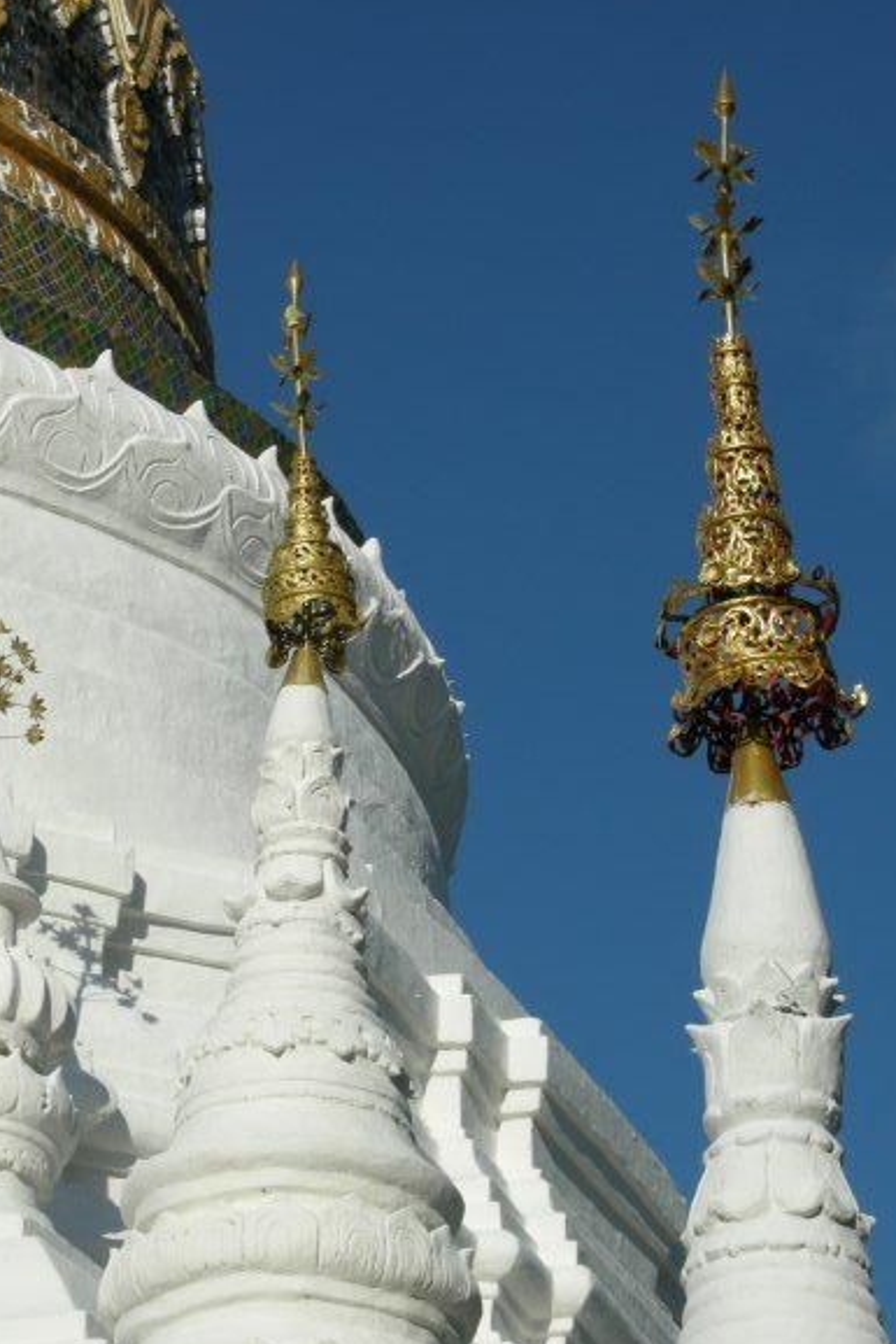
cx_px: 354
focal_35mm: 135
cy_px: 722
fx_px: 5037
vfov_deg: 15.2
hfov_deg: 10.2
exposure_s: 1/387
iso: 64
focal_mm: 24.5
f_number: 7.1
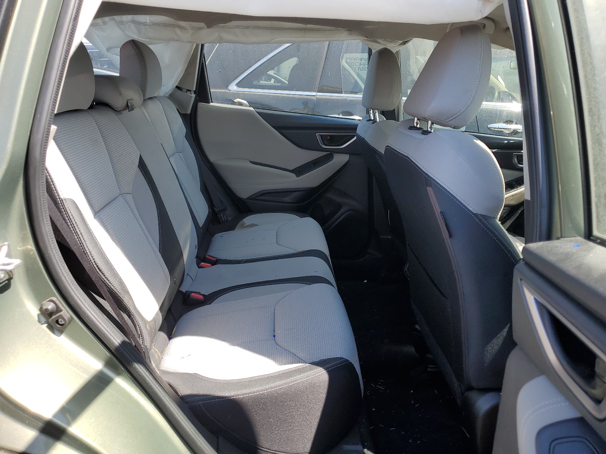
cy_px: 227
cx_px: 303
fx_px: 455
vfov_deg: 53.1
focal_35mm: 26
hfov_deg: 67.3
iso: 50
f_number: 1.5
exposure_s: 1/625
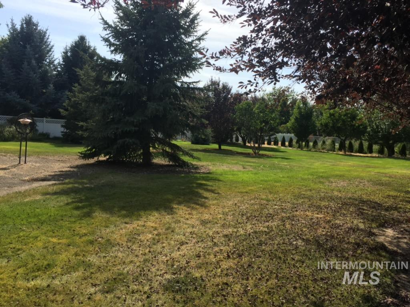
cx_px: 205
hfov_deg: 61.7
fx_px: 343
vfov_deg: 48.2
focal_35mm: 29
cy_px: 154
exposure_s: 1/1582
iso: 32
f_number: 2.2
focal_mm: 4.15
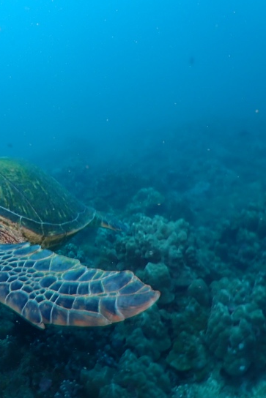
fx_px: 476
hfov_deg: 28.9
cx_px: -10
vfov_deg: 45.4
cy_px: 209
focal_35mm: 43
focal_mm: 4.5
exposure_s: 1/160
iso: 100
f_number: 2.8
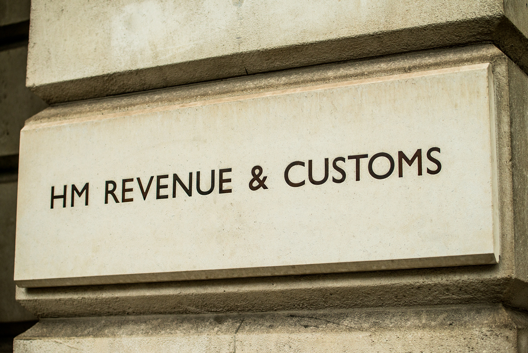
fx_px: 1056
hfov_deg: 28.1
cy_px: 176
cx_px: 264
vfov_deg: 18.9
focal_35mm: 72
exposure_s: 1/640
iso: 640
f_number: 4.5
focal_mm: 72
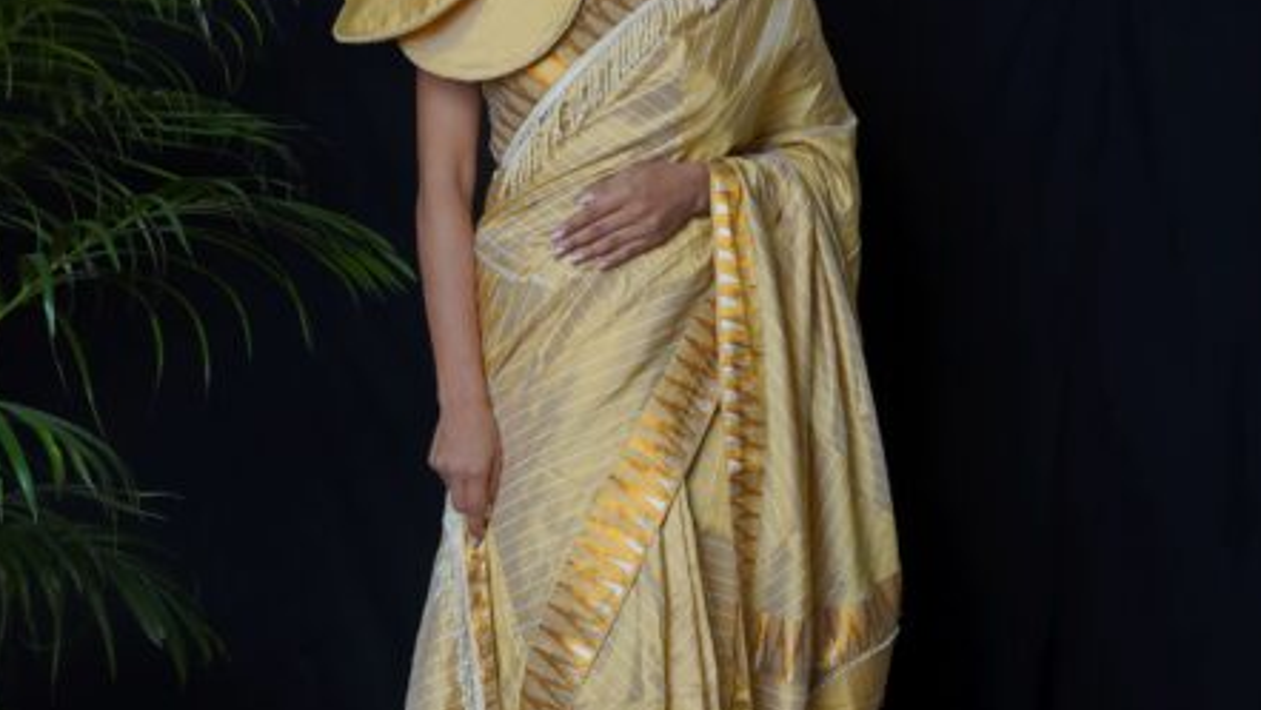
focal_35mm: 64
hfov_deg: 32.8
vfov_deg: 18.8
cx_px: 622
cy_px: 415
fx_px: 2141
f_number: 6.3
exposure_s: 1/160
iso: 320
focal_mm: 40
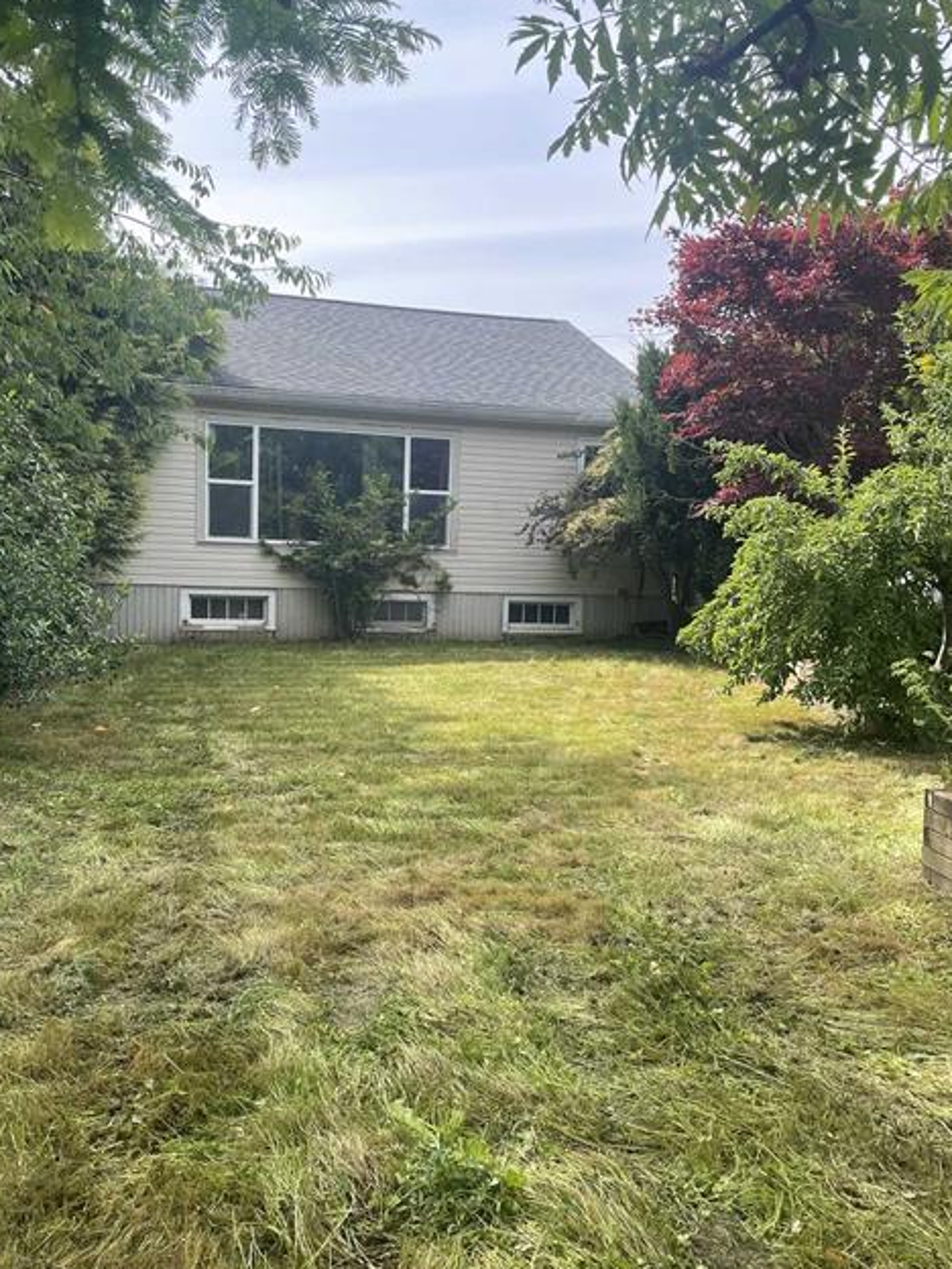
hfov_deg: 44.1
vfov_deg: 56.8
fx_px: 1173
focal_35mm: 32
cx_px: 433
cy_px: 669
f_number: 1.6
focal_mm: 4.2
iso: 32
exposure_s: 1/1261
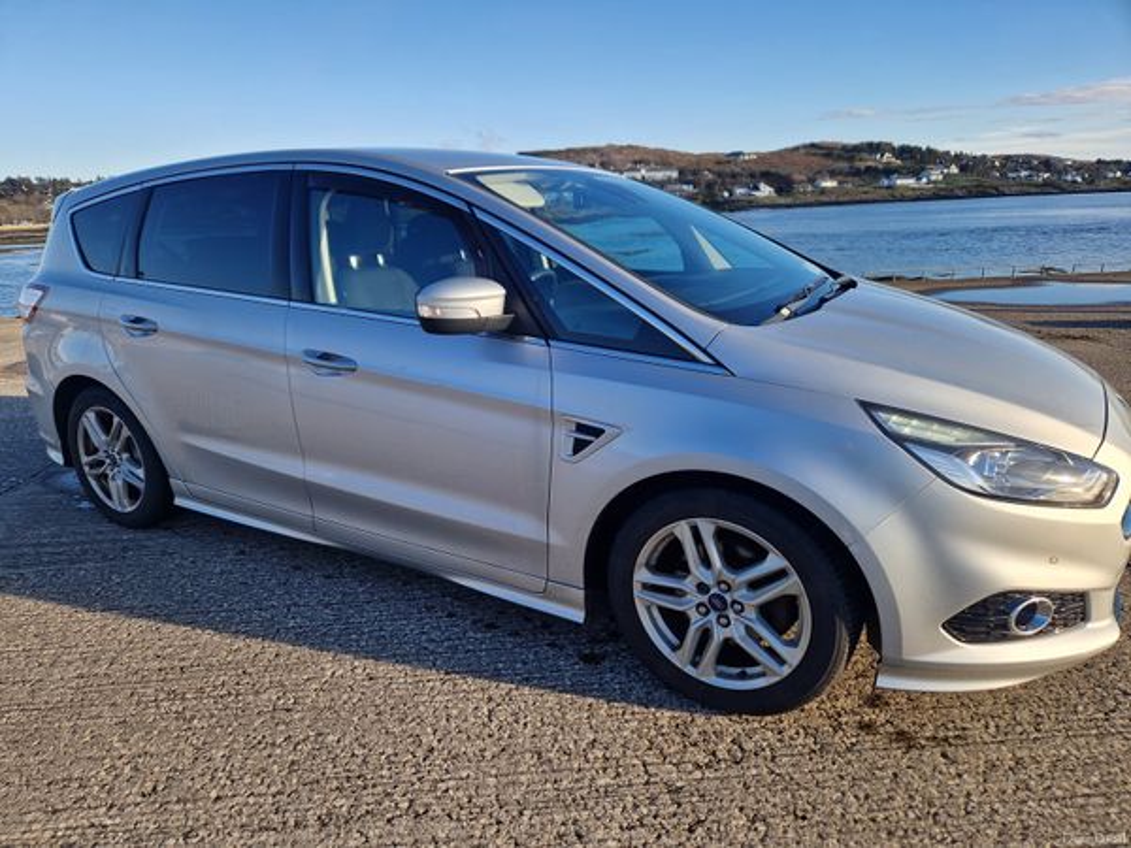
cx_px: 566
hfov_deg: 73.9
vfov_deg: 58.9
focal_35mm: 23
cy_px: 424
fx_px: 751
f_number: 1.8
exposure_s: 1/688
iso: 50
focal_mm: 5.4
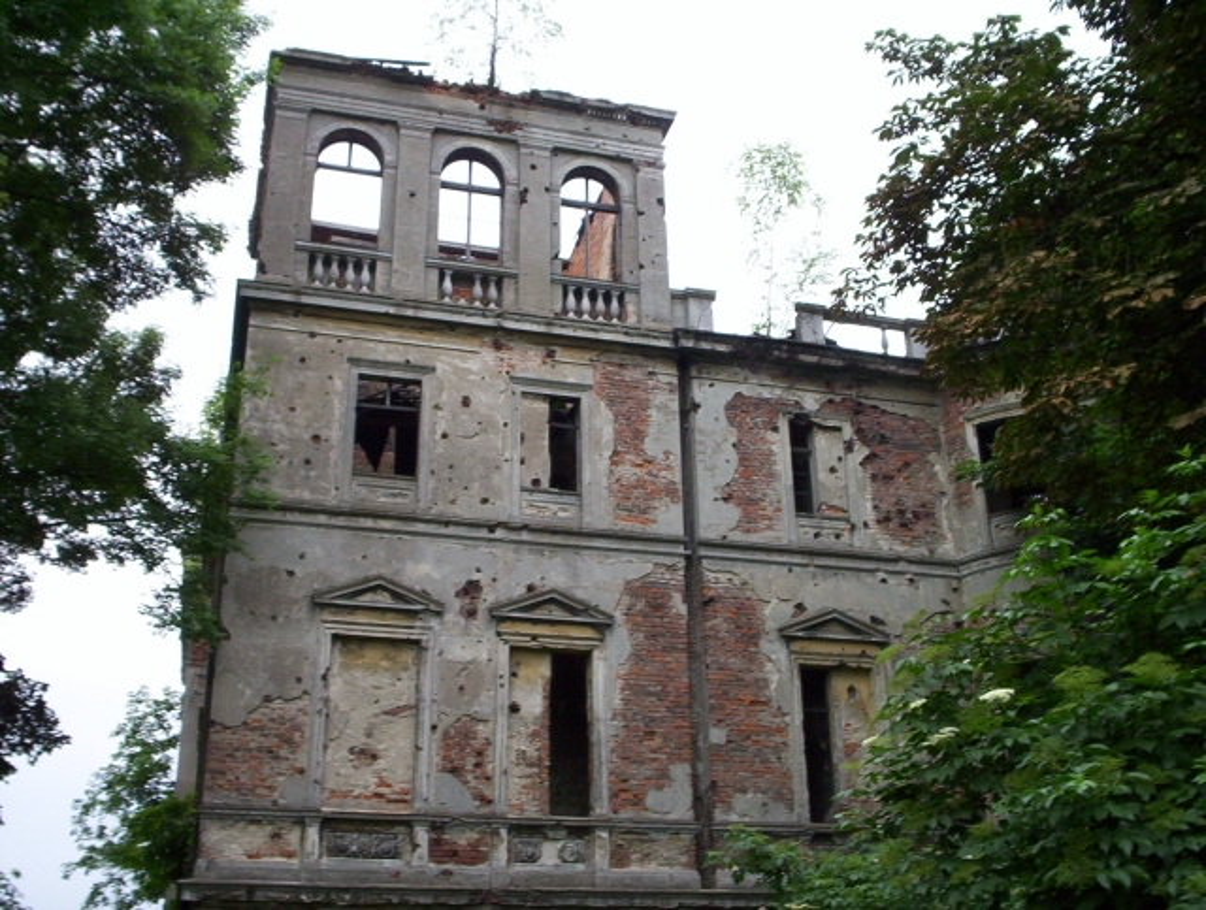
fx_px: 1327
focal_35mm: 38
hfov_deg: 48.9
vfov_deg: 37.9
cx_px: 603
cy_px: 455
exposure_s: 1/74.5
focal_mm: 4.99
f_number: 4.5
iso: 100
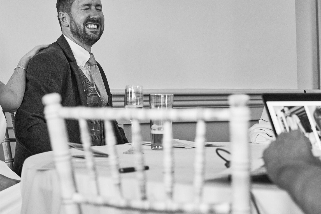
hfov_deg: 21.2
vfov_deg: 14.1
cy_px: 32
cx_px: 105
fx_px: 856
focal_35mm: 96
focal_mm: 55
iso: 4000
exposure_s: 1/160
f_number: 4
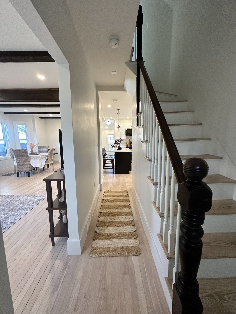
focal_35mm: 14
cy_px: 157
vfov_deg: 102.1
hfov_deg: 85.7
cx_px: 118
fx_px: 127
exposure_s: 1/120
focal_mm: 2.22
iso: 250
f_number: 2.2
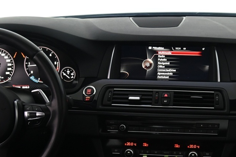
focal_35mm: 62
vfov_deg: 21.0
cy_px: 165
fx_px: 406
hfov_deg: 32.2
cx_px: 157
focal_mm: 24
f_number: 4
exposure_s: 1/30
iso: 2000
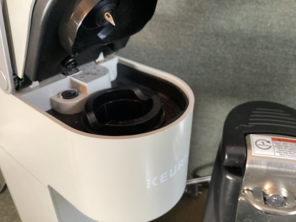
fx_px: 265
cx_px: 148
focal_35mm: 31
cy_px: 111
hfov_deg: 58.3
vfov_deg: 45.4
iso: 400
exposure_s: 1/40
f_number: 2.4
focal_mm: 3.3
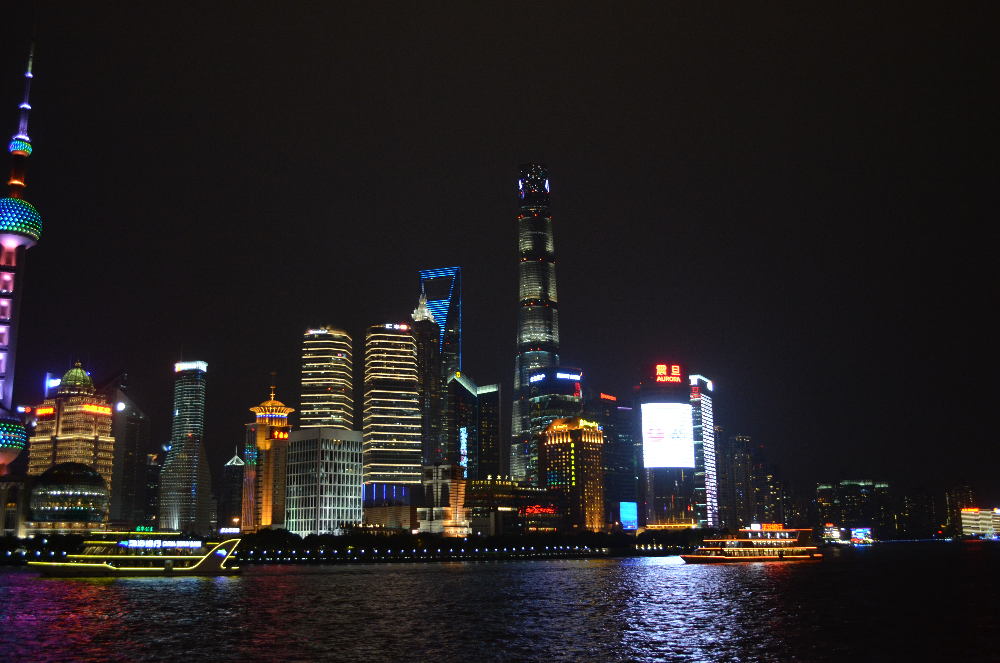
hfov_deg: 53.2
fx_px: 998
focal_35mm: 36
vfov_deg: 36.7
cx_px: 500
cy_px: 332
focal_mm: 24
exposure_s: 1/40
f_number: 4
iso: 1600
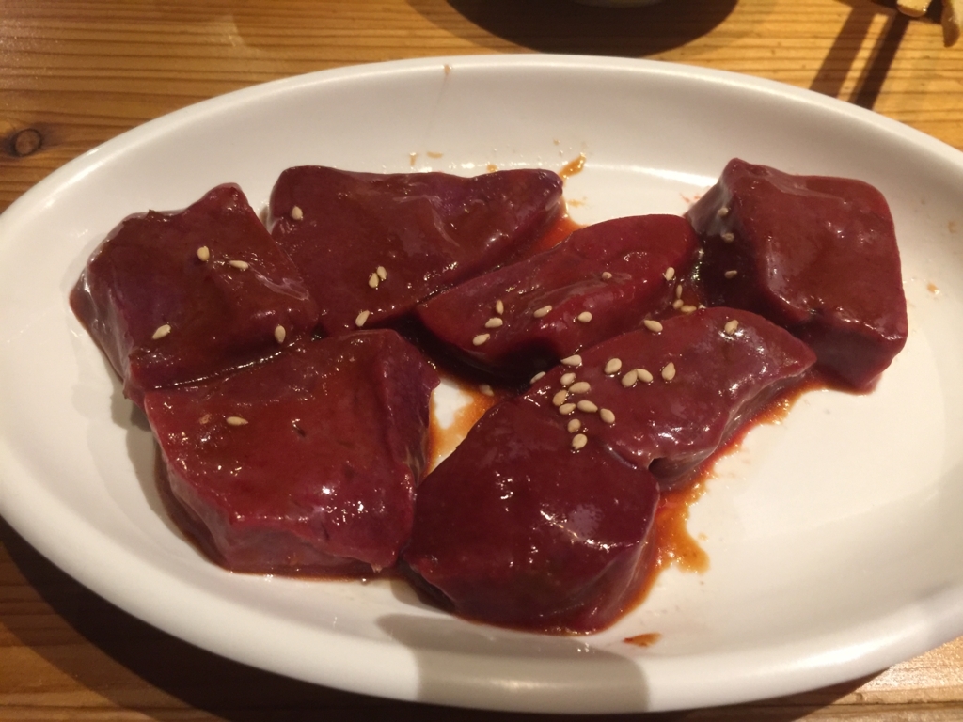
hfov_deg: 61.7
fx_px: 807
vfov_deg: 48.2
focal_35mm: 29
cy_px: 361
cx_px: 482
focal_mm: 4.15
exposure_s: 1/15
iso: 125
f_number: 2.2
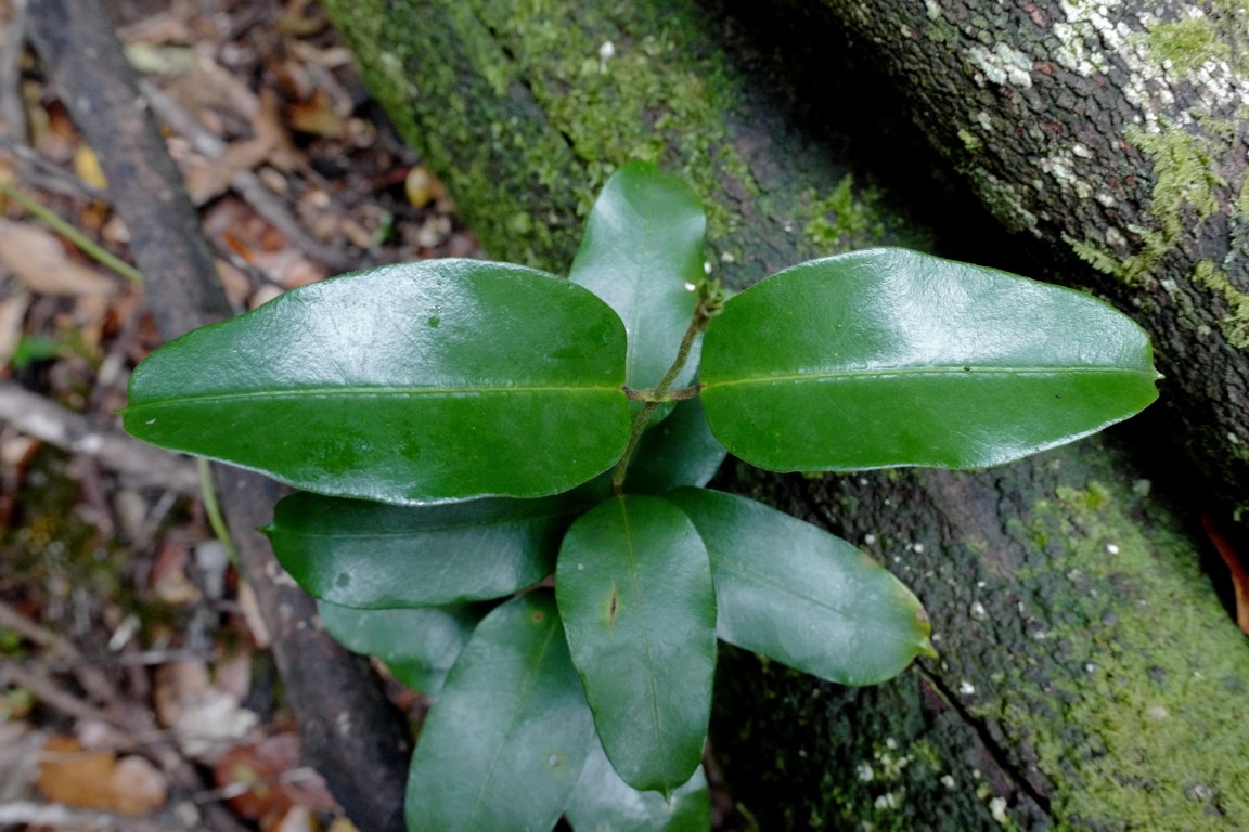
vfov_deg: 47.9
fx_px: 937
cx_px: 624
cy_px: 416
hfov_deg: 67.4
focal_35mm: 27
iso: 3200
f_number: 6.3
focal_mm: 18
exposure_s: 1/80
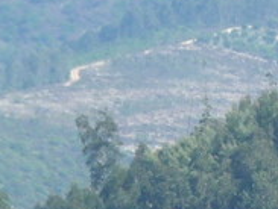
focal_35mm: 1487
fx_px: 11966
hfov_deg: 1.3
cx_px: 547
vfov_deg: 1.0
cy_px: 462
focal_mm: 37.8
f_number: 4.5
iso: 80
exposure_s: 1/250
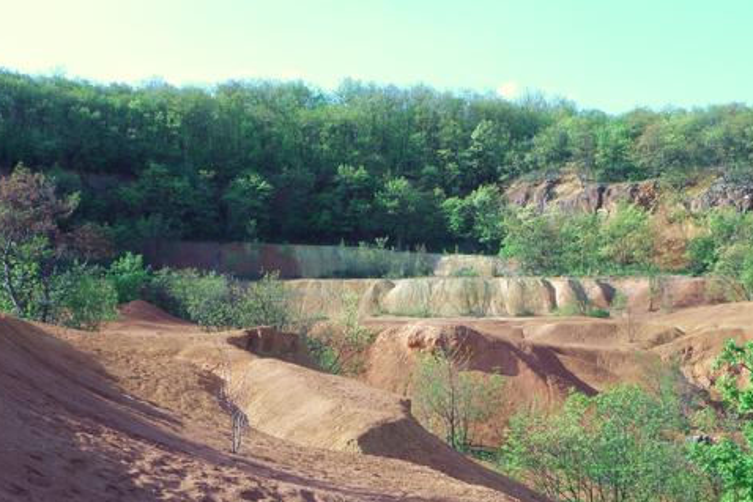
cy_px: 301
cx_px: 408
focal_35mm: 64
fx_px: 1339
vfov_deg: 21.2
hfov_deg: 31.4
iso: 64
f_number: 5.6
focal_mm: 8.19
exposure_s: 1/80
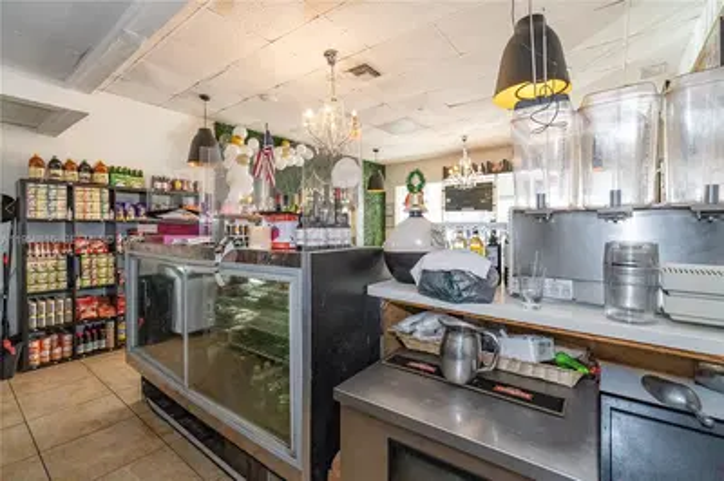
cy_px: 240
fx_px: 301
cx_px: 362
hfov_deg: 100.4
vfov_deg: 77.2
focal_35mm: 15
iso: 4000
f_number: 4
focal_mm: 10
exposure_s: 1/160
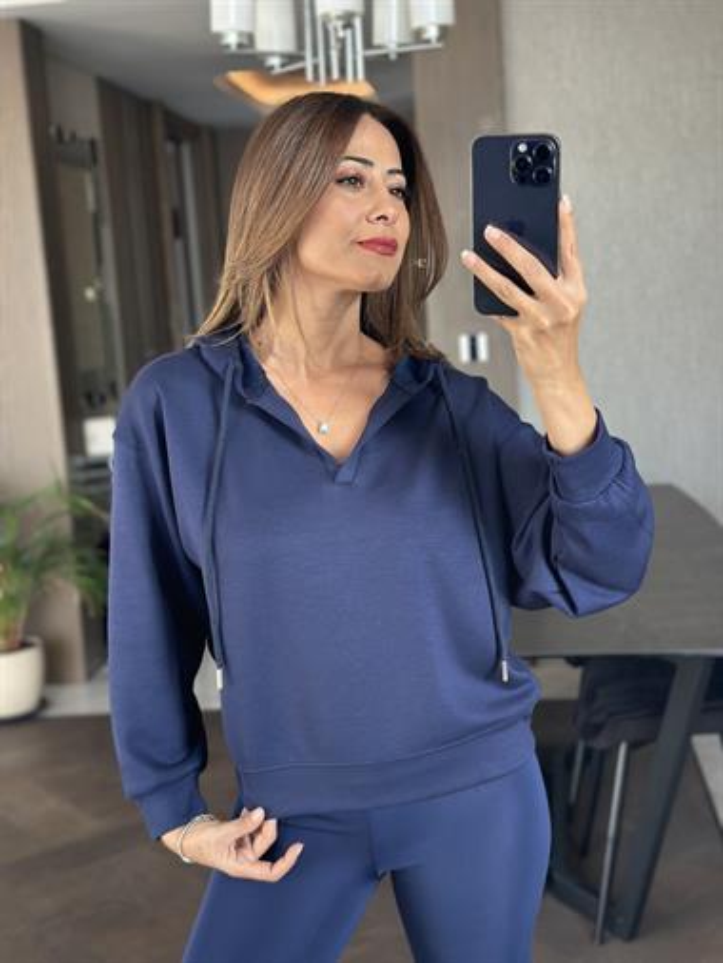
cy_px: 482
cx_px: 362
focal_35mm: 48
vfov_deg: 39.6
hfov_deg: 30.3
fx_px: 1336
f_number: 1.78
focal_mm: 6.86
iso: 125
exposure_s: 1/107
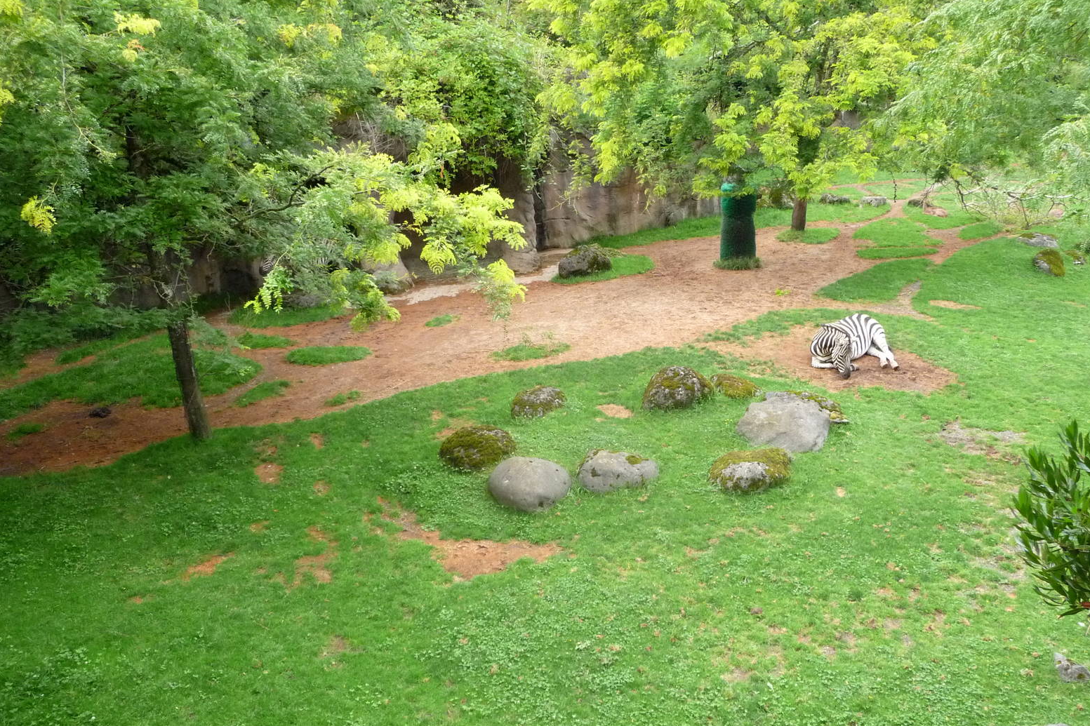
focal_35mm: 30
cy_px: 379
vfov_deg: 43.6
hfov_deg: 61.9
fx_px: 908
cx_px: 549
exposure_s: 1/320
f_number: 3.3
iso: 400
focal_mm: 4.7
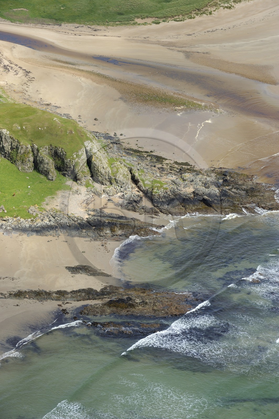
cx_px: 140
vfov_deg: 18.3
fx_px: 1304
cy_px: 210
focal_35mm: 112
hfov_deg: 12.2
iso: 400
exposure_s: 1/800
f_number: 7.1
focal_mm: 112
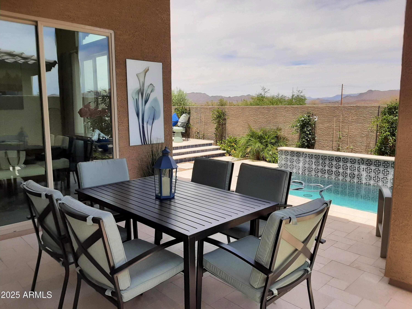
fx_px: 309
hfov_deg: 67.3
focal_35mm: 26
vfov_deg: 53.1
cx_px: 206
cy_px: 154
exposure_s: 1/2674
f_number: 1.7
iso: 40
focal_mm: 3.93
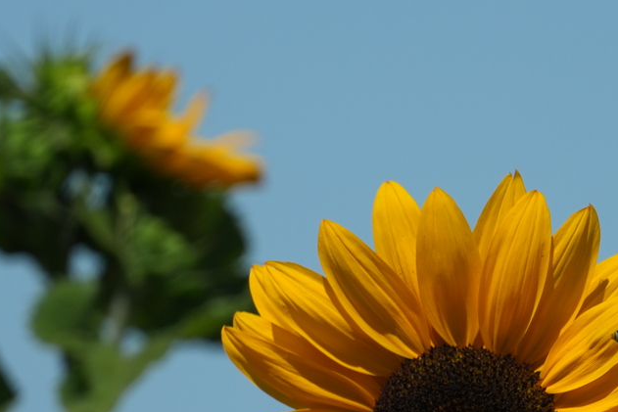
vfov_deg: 0.7
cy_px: 500
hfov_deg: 1.0
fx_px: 35249
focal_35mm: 2053
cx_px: 424
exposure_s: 1/2000
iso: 250
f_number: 5.6
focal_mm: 600
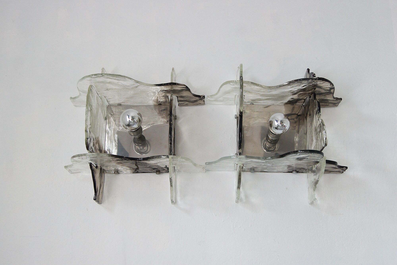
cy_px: 132
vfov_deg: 31.9
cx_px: 198
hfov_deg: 46.4
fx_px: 463
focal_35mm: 42
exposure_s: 1/50
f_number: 5.6
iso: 400
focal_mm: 28
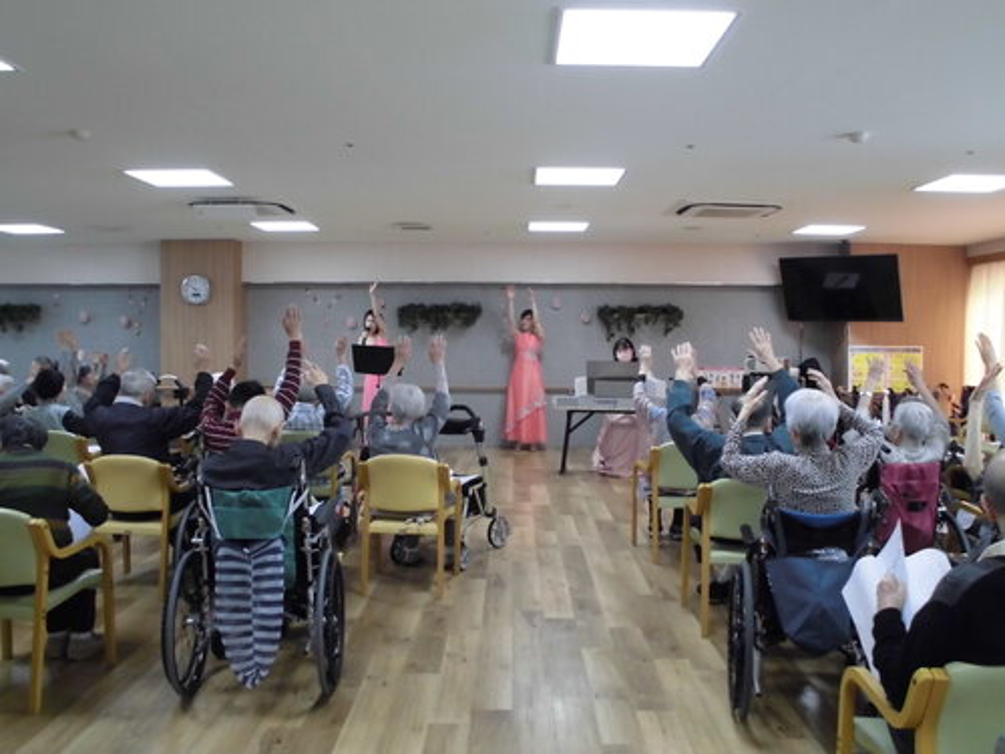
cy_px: 377
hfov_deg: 61.7
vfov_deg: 48.2
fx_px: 842
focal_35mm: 29
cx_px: 502
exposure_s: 1/60
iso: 400
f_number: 3.7
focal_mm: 5.3
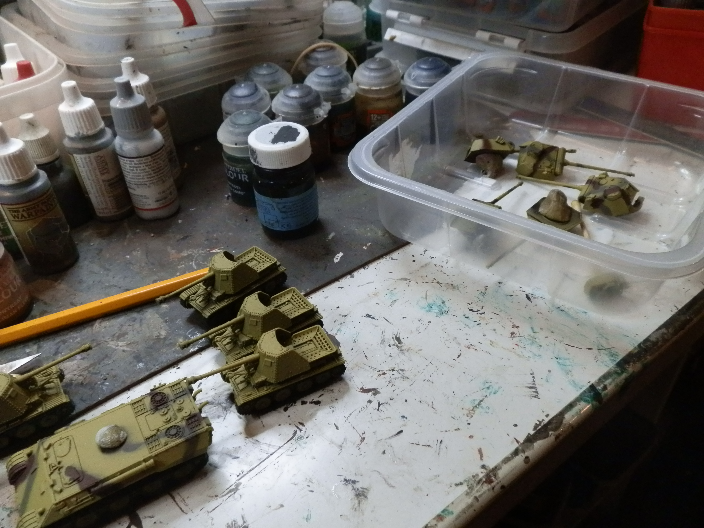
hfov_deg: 63.4
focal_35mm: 28
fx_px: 569
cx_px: 352
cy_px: 264
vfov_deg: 49.7
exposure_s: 1/160
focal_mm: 5
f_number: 3.1
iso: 400
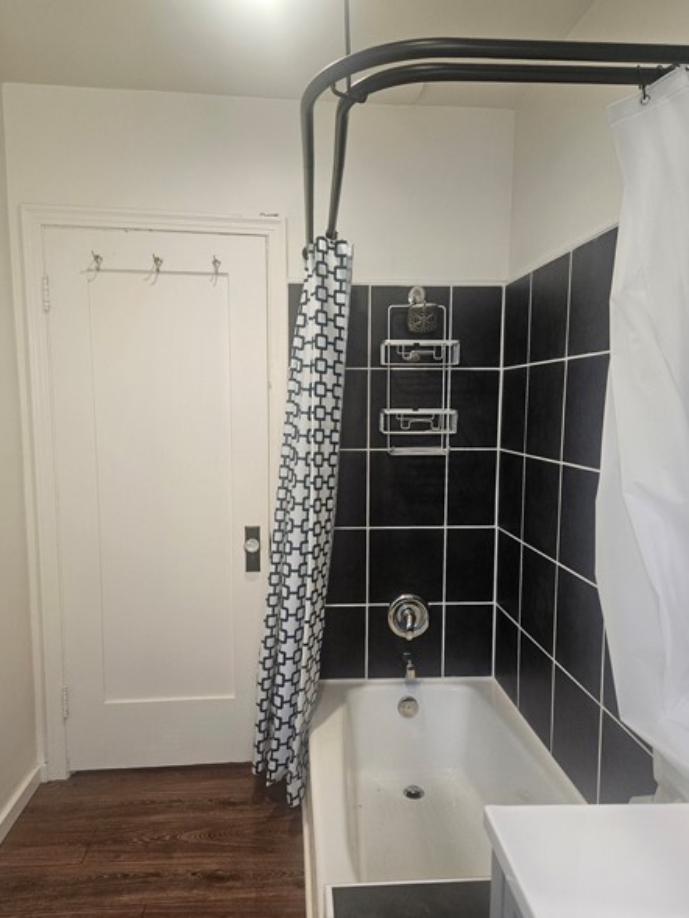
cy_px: 485
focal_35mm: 25
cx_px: 359
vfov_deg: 69.3
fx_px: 663
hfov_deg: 54.9
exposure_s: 1/120
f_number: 1.8
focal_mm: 5.4
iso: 200
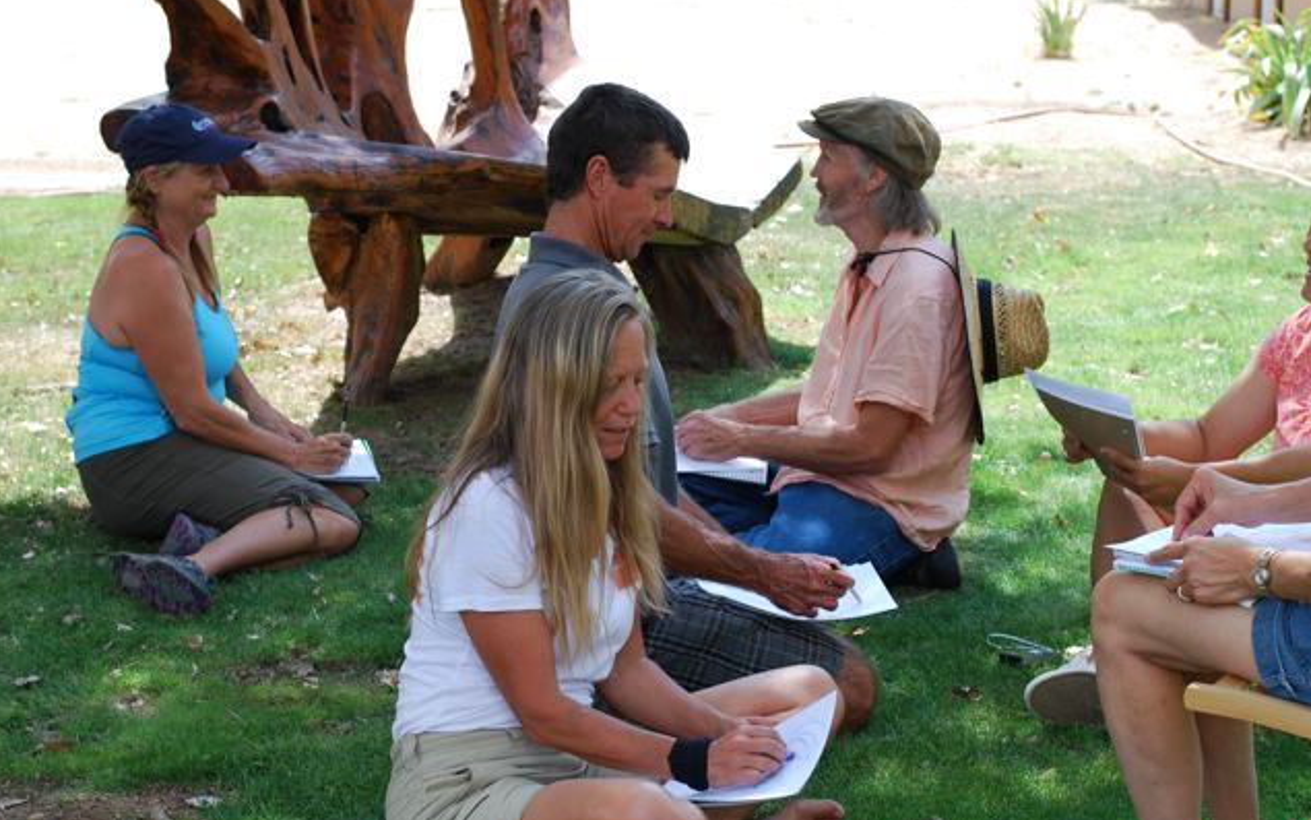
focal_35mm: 77
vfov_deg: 16.9
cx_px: 653
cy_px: 434
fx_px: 2751
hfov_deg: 26.8
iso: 100
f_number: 5.6
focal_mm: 50
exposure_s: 1/125
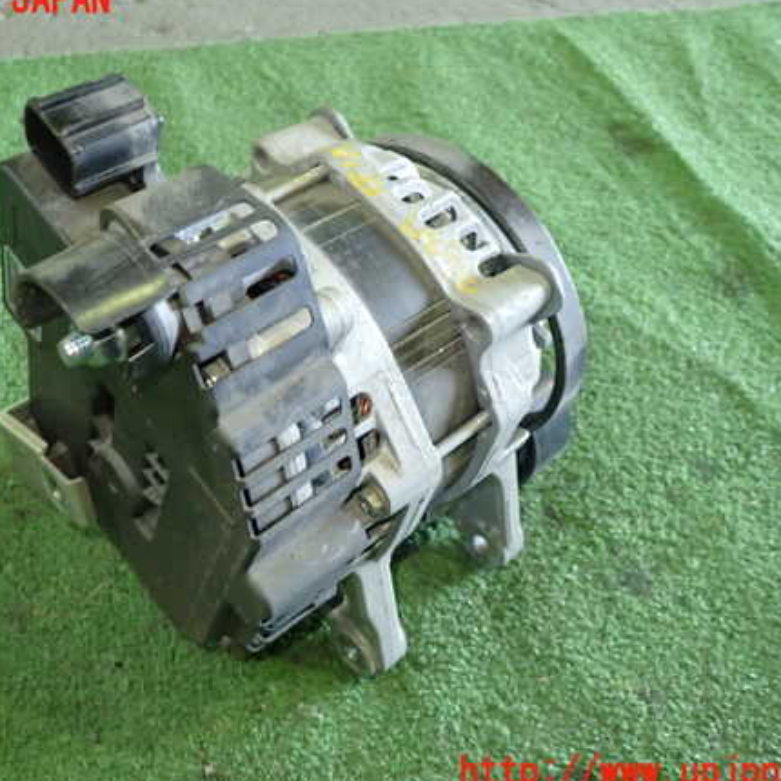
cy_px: 387
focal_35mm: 37
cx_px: 325
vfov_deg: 44.9
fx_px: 944
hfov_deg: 44.8
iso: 400
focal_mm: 5.4
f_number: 2.3
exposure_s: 1/30
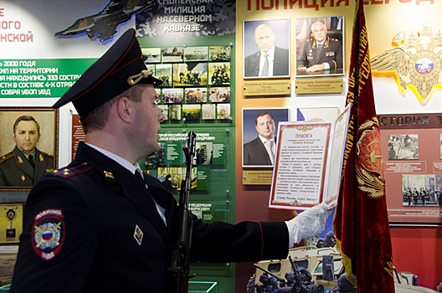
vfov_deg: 28.0
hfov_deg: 41.2
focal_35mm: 48
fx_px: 588
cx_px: 221
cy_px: 146
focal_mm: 32
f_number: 4.2
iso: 800
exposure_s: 1/60
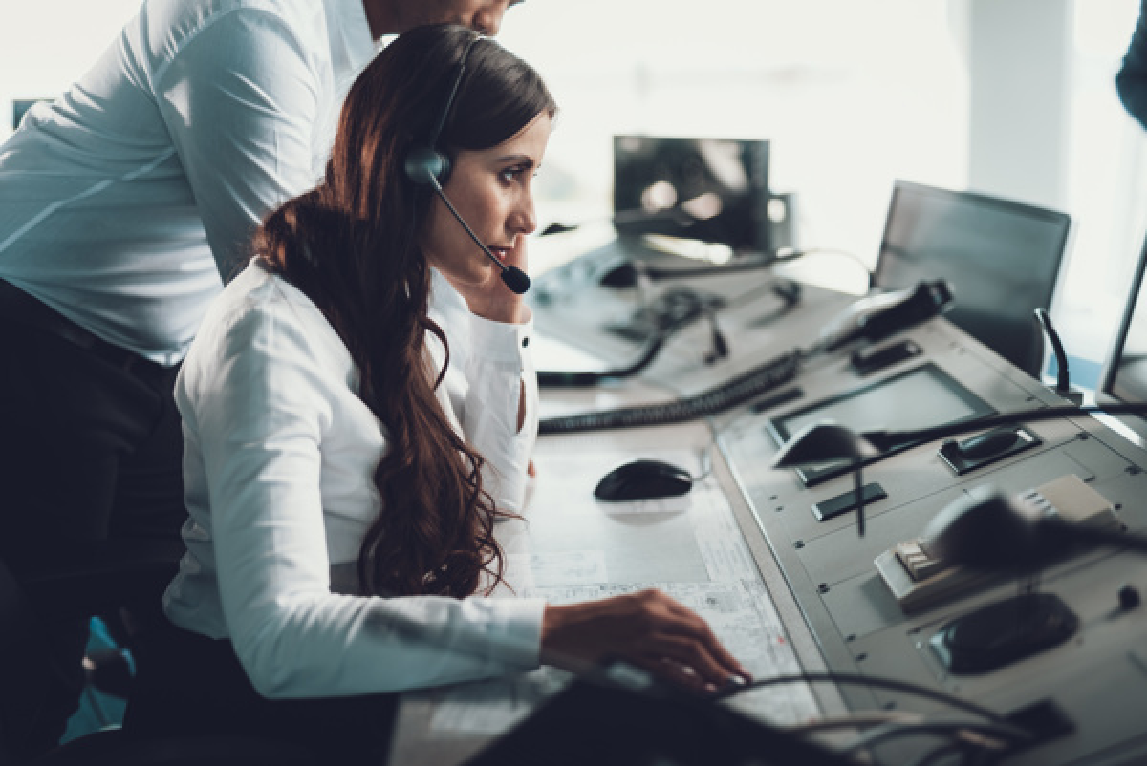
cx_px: 574
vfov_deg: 27.0
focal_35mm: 50
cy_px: 383
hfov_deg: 39.6
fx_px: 1594
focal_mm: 50
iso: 80
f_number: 1.4
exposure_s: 1/200
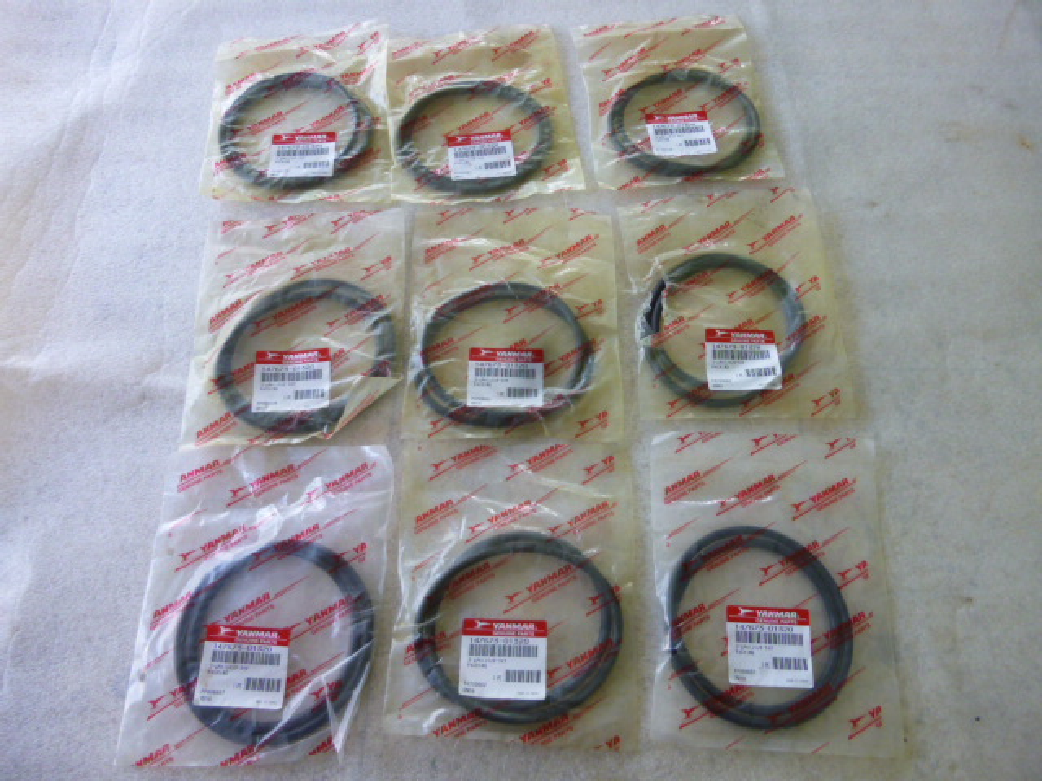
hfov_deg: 69.4
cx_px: 521
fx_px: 753
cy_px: 390
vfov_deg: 54.9
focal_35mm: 25
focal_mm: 4.5
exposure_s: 1/60
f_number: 3.1
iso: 125
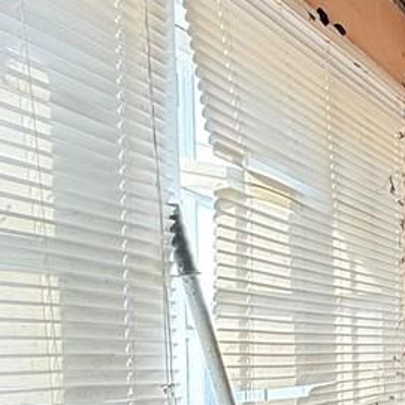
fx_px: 966
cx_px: 761
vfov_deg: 22.6
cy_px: 415
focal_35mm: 73
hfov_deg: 18.0
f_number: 2.2
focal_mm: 2.22
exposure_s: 1/99
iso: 80
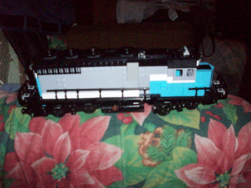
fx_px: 268
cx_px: 126
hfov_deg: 50.1
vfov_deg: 38.7
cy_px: 94
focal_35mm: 37
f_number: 2.8
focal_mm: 6.2
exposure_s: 1/64
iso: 800
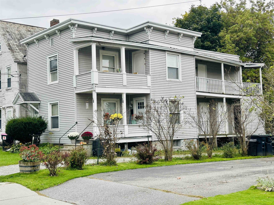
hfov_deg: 39.7
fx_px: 380
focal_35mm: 48
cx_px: 137
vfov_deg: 30.3
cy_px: 102
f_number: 1.78
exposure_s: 1/532
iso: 64
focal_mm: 6.86
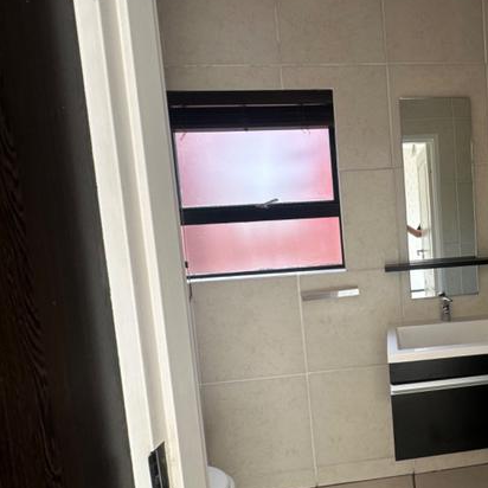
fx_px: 383
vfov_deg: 65.0
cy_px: 244
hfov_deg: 56.7
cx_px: 434
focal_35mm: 24
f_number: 2.2
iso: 64
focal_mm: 2.22
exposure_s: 1/99
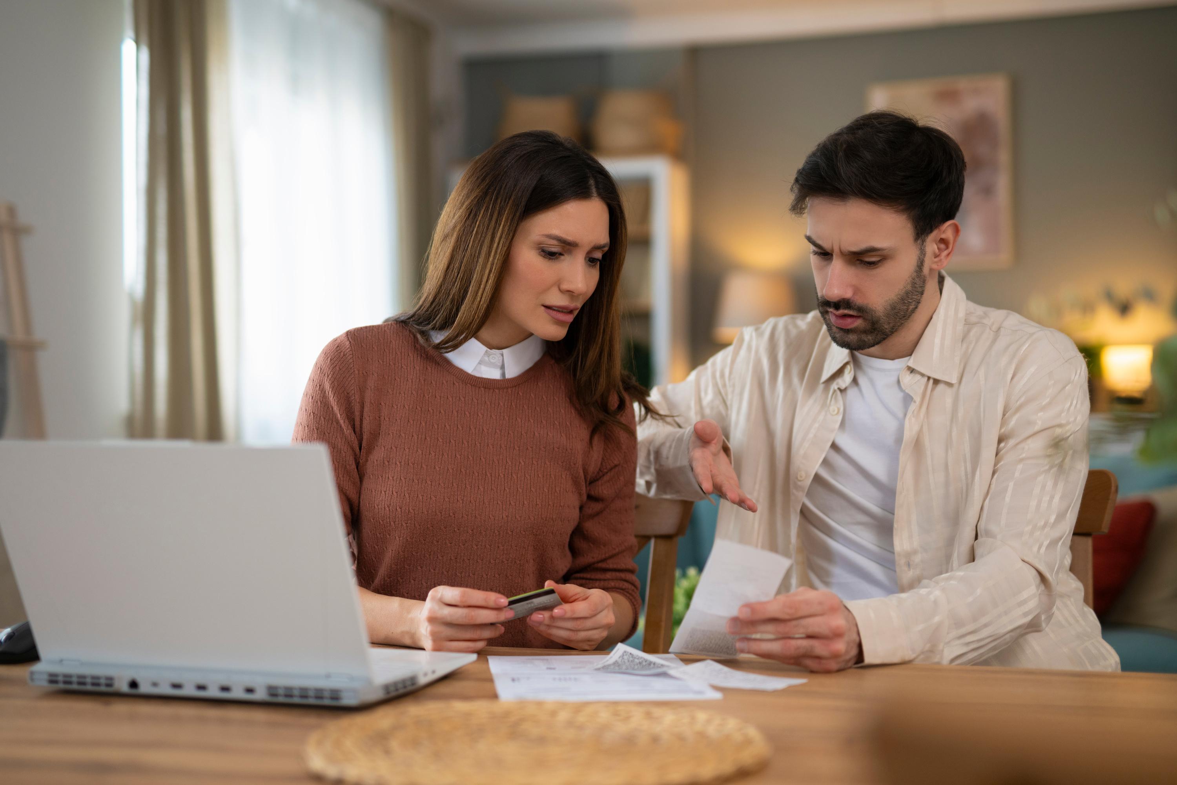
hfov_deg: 39.6
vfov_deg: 27.0
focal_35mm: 50
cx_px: 588
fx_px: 1635
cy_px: 392
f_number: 1.8
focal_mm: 50
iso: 400
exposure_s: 1/320
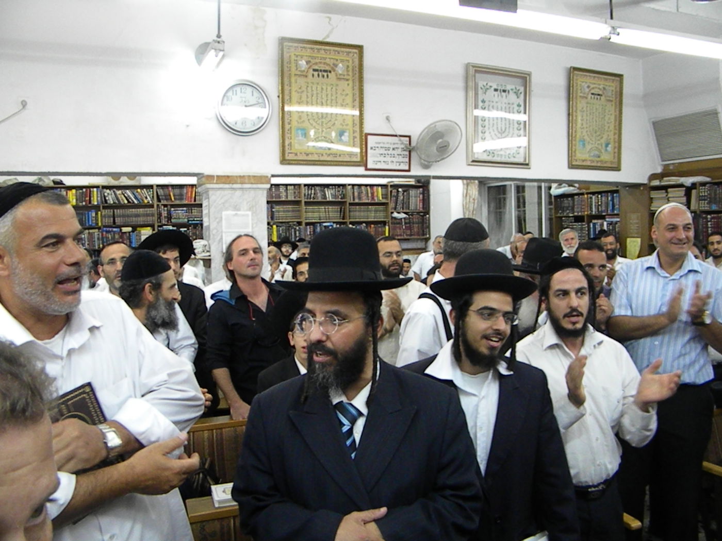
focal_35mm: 28
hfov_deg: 63.4
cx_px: 361
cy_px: 270
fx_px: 584
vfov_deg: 49.7
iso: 720
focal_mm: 5
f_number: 3.5
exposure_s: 1/72.1
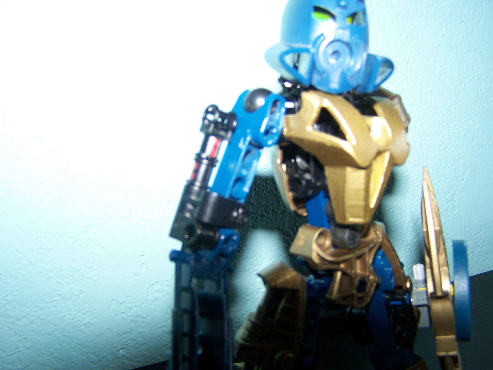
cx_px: 246
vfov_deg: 37.8
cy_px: 185
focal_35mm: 38
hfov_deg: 48.9
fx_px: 542
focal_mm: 6.3
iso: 80
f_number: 2.8
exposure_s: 1/60
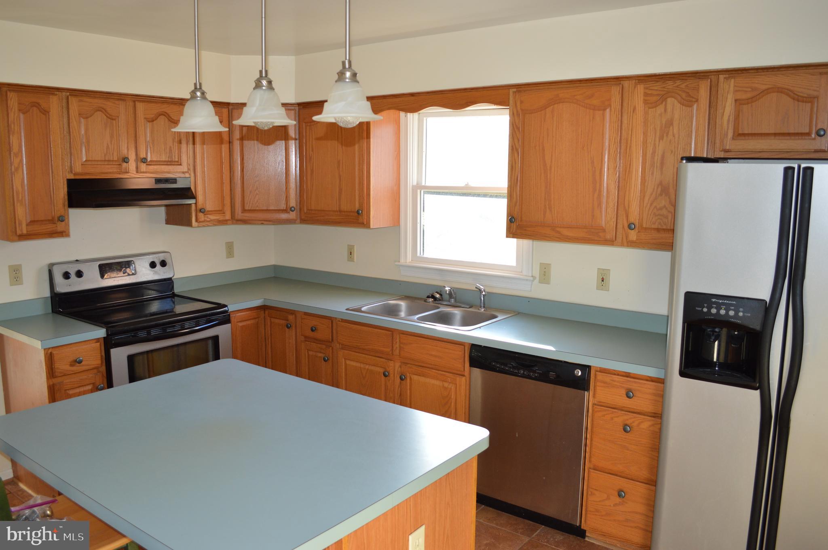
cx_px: 414
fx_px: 620
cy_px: 275
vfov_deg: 47.8
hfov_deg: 67.4
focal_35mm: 27
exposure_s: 1/125
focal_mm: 18
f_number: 4
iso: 400
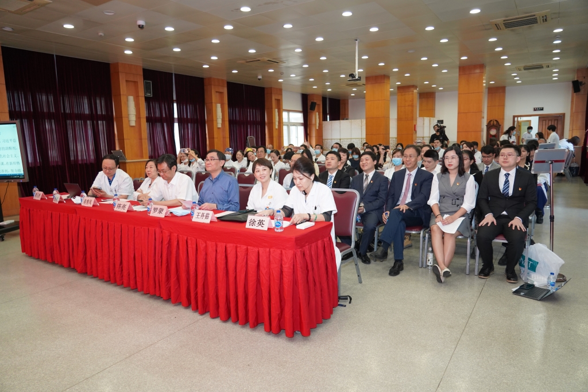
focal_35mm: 24
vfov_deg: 53.1
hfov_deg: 73.7
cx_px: 294
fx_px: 392
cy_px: 196
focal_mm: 24
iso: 2500
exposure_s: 1/160
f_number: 4
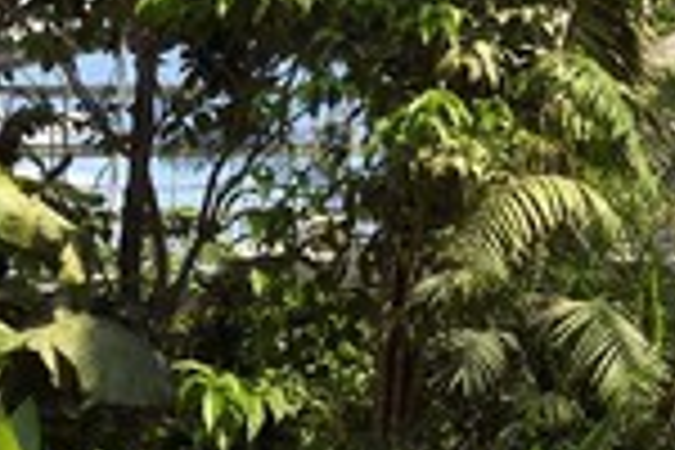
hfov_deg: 23.2
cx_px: 504
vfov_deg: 15.2
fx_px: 1631
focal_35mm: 87
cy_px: -81
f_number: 13
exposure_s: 1/200
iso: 400
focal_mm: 31
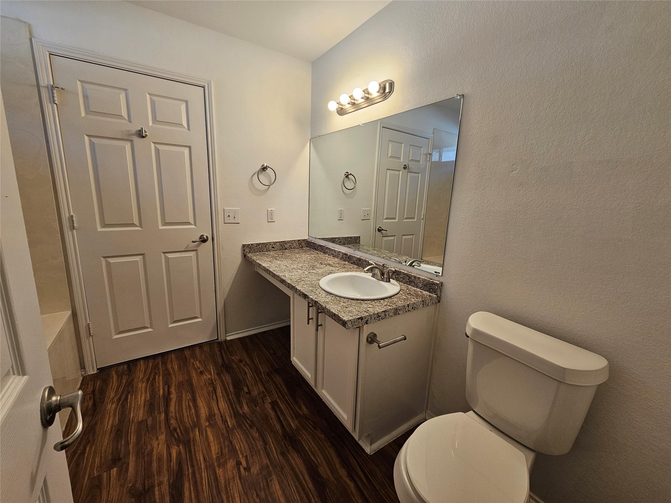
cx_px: 336
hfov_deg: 106.2
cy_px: 252
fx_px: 252
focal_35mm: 13
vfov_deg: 89.9
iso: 64
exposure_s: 1/60
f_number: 2.2
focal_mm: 2.2
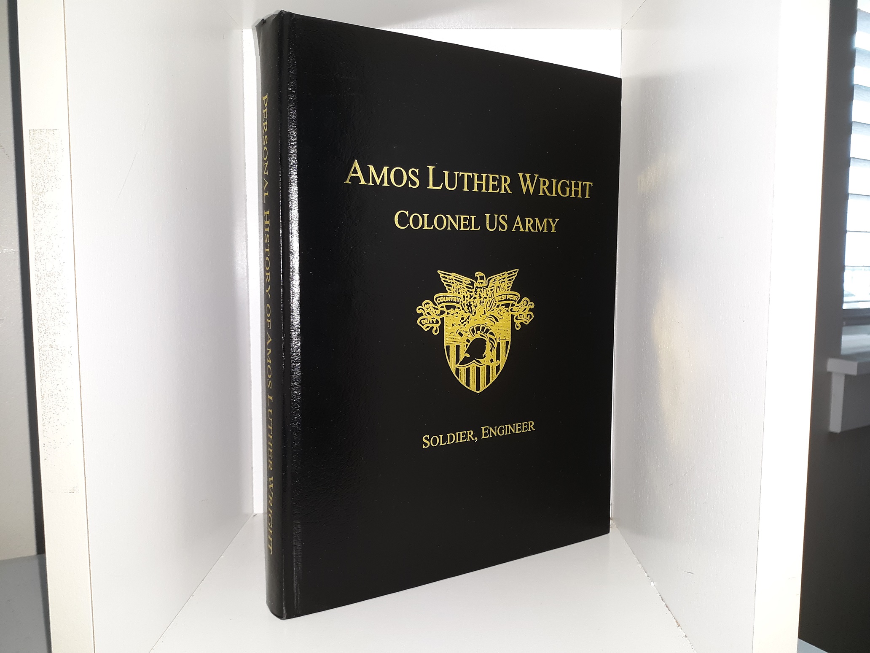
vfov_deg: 49.7
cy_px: 326
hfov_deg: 63.4
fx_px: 704
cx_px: 435
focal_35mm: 28
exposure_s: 1/40
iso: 40
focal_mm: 3.7
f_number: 1.7
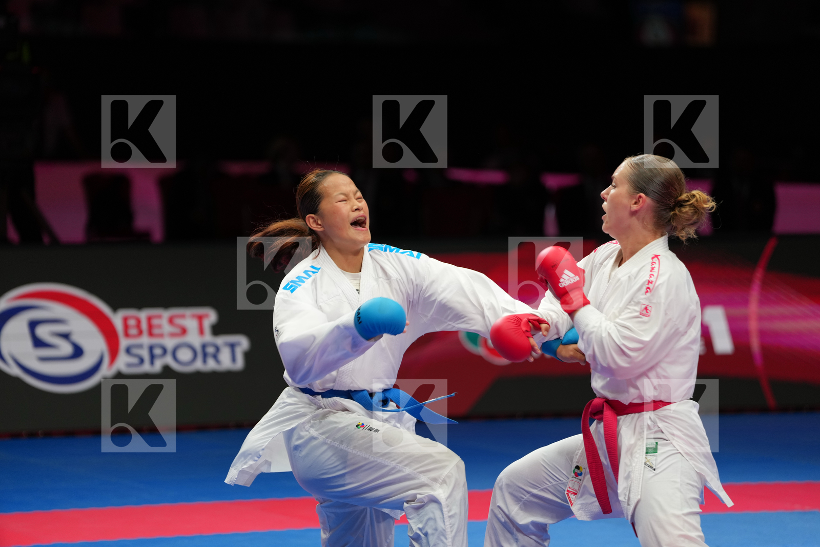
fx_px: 4144
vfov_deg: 7.5
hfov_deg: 11.3
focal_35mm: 182
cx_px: 410
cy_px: 274
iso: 800
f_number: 2.8
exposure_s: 1/1000
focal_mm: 182
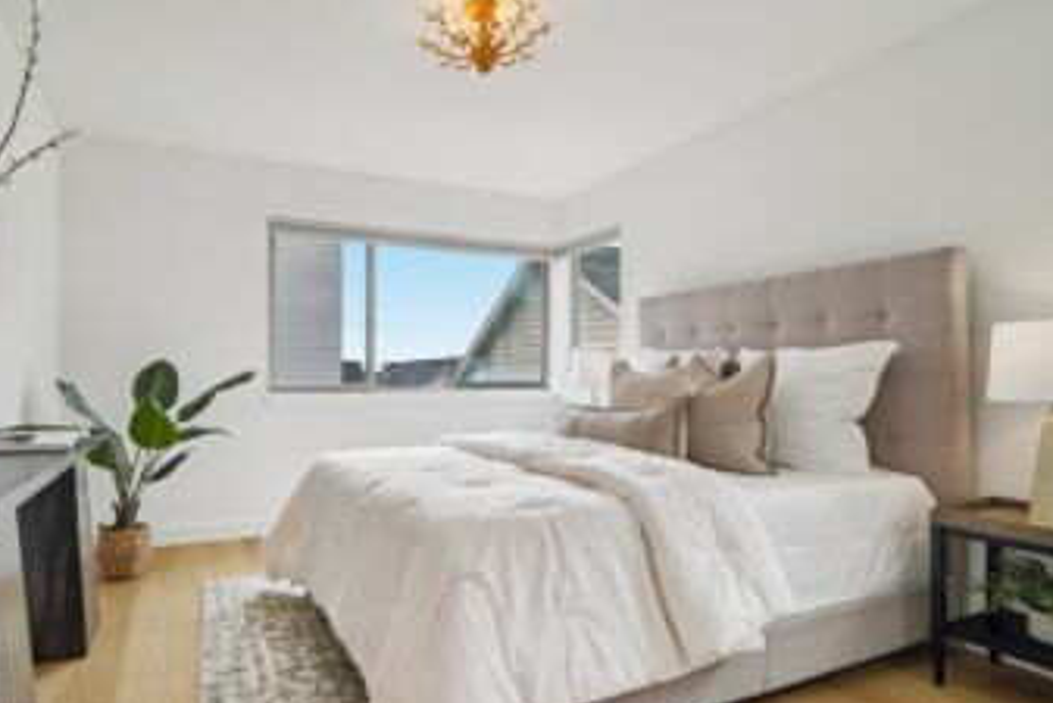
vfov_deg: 64.4
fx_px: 556
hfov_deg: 86.2
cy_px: 389
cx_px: 441
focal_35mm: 19
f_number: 8
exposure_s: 1/400
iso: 1600
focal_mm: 16
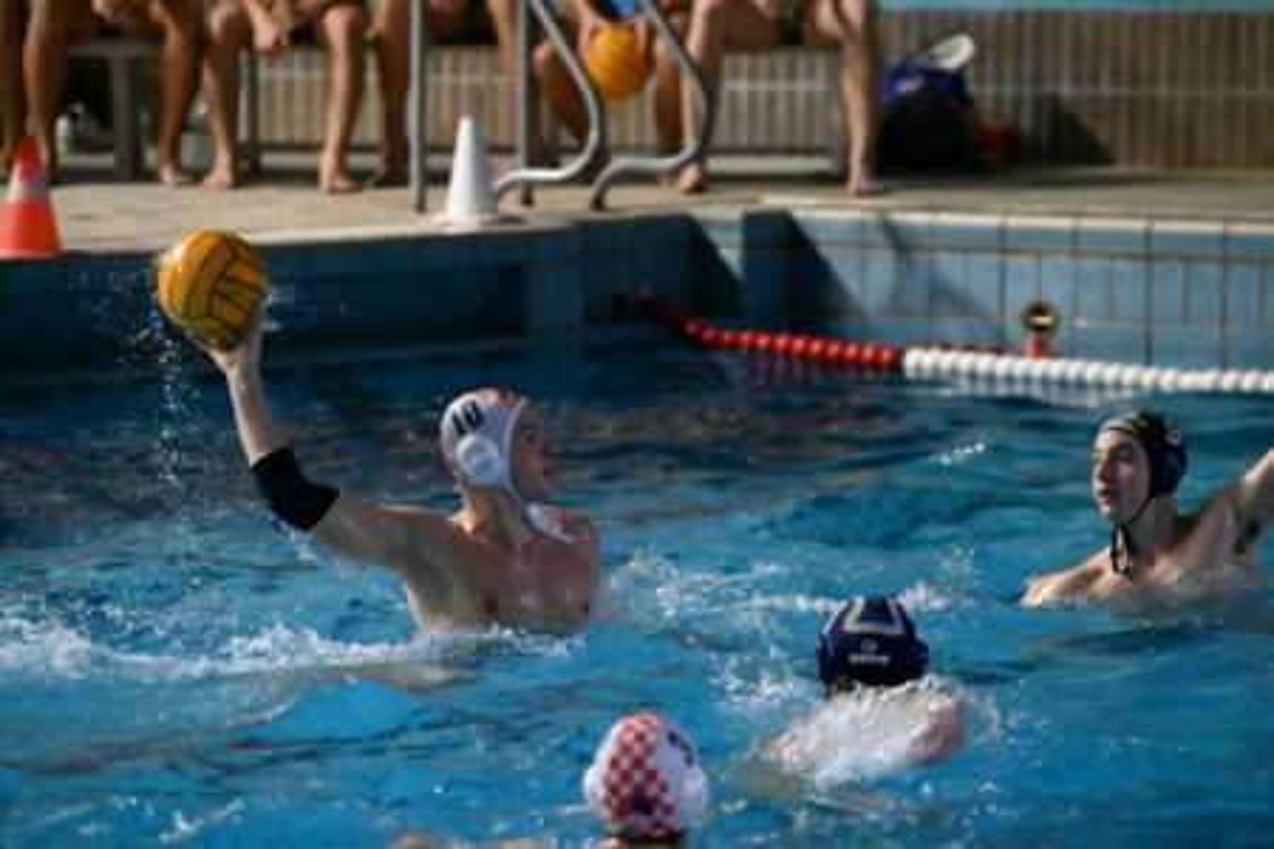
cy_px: 424
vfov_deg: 4.6
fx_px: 10616
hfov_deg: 6.9
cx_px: 637
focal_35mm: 300
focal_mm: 300
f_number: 5.6
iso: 51200
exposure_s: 1/800
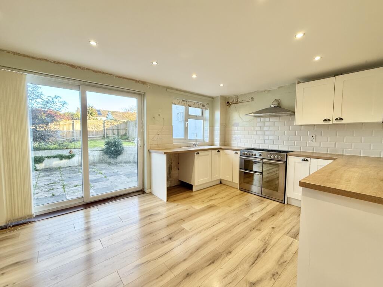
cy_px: 144
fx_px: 155
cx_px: 192
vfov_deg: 85.7
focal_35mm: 14
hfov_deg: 102.1
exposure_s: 1/100
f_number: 2.2
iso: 125
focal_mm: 2.22
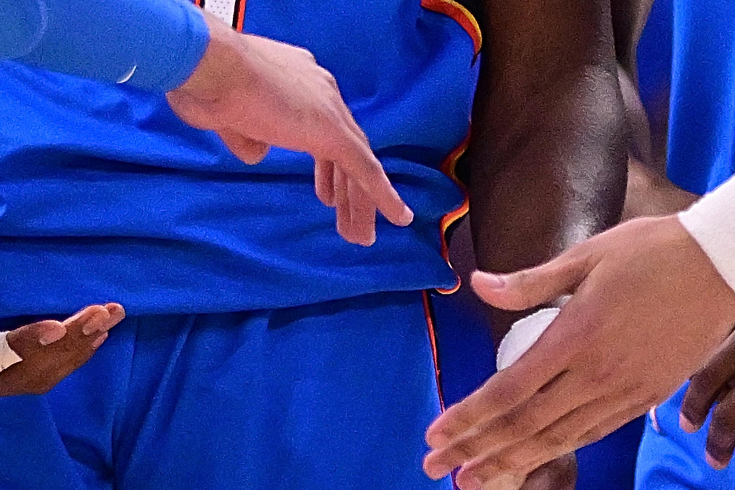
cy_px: -350
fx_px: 36159
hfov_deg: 1.2
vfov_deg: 0.8
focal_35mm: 1771
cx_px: 343
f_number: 2.8
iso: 4000
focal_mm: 300
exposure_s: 1/2000
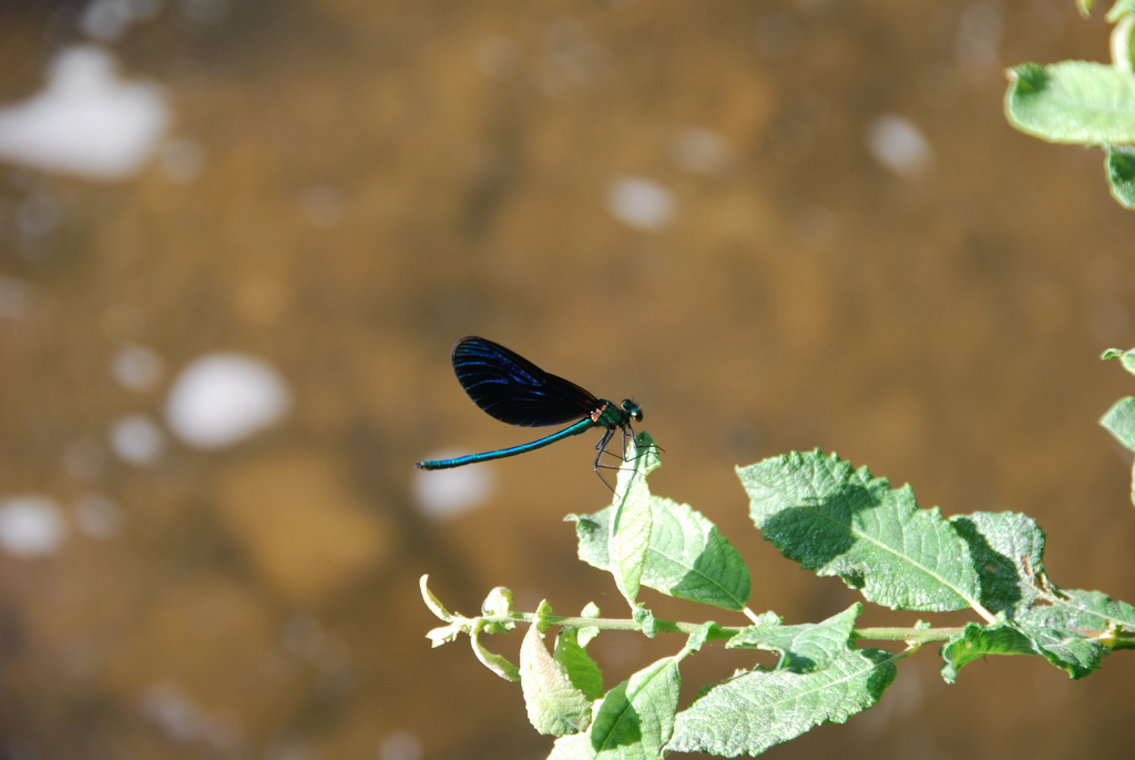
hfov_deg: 6.9
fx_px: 9468
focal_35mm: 300
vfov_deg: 4.6
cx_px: 568
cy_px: 380
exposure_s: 1/125
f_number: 7.1
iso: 200
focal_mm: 200
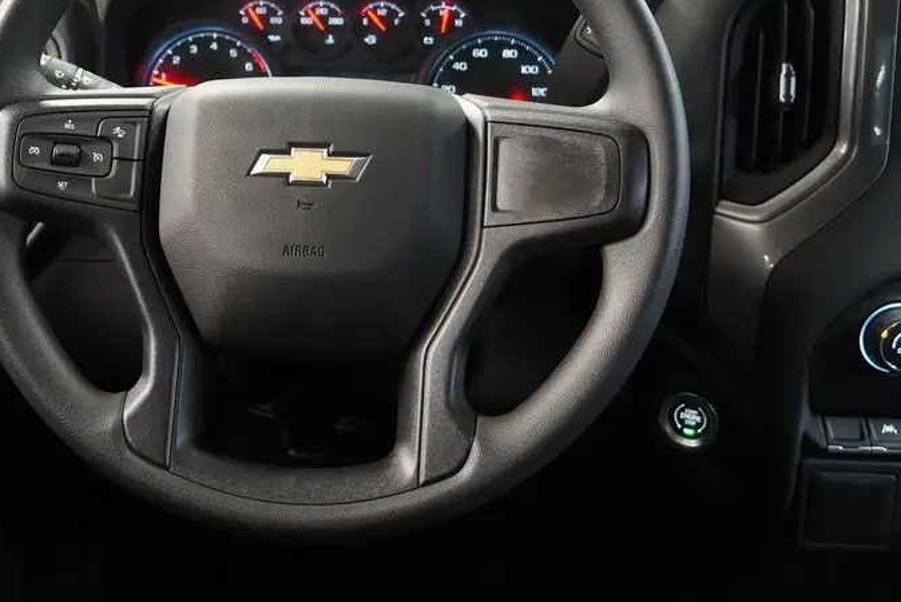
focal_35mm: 41
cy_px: 207
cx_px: 313
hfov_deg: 46.8
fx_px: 1027
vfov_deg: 32.4
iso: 6400
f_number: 3.5
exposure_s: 1/30
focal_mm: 18
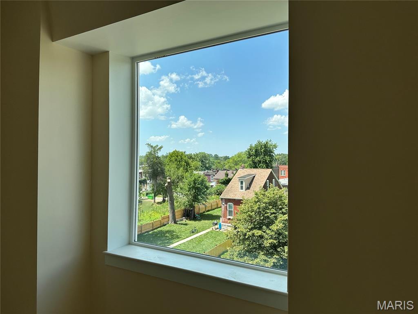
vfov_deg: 56.8
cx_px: 209
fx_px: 290
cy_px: 157
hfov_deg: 71.6
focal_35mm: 24
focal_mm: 6.86
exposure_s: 1/2299
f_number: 1.78
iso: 80
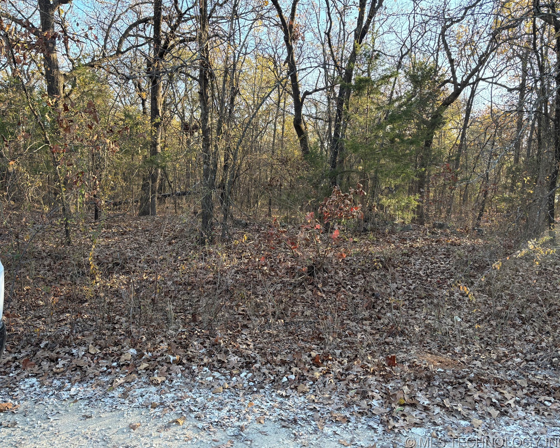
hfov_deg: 62.2
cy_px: 224
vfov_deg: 51.5
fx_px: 464
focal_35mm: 28
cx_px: 294
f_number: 1.6
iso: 50
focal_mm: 5.96
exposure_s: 1/172
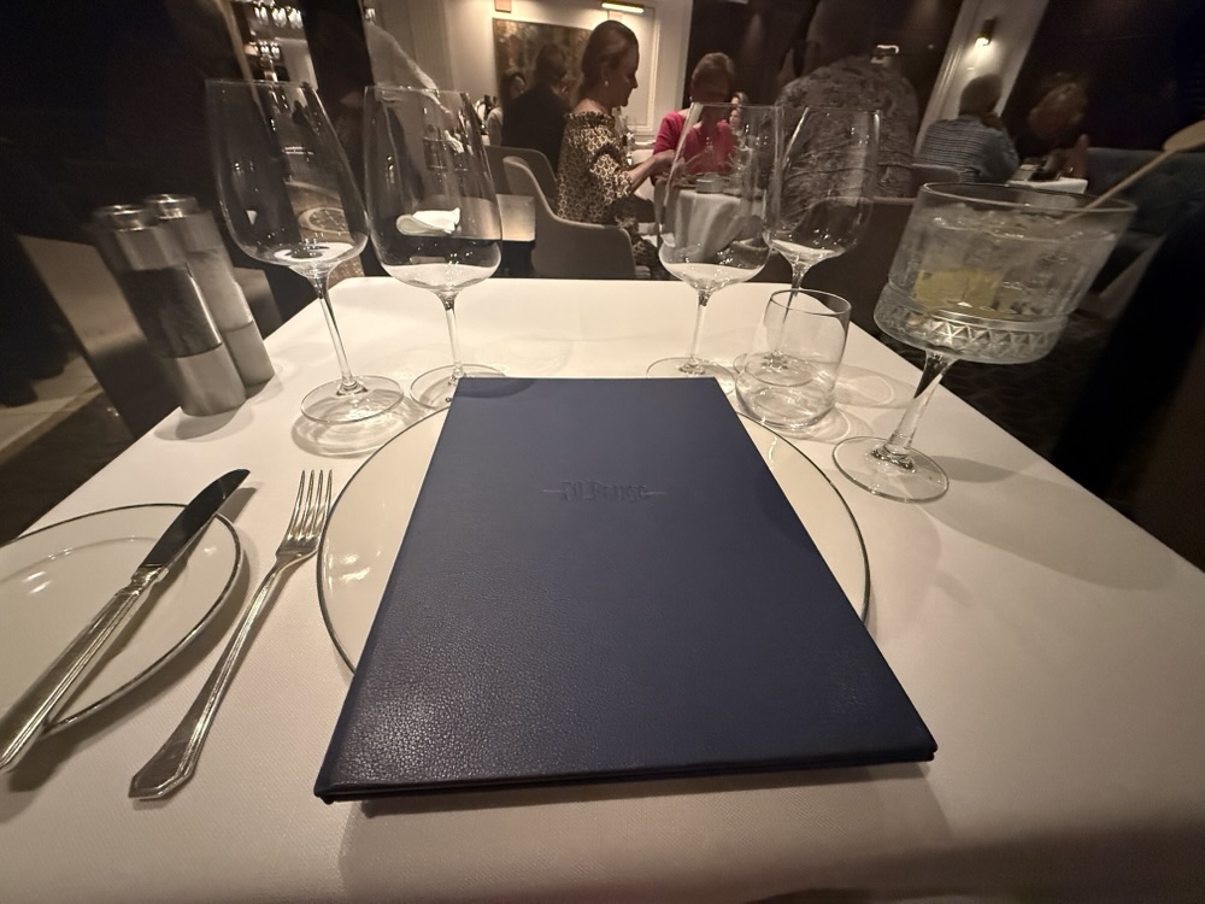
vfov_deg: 85.7
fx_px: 487
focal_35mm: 14
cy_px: 452
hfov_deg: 102.1
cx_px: 602
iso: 1000
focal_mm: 2.22
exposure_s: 1/59
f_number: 2.2
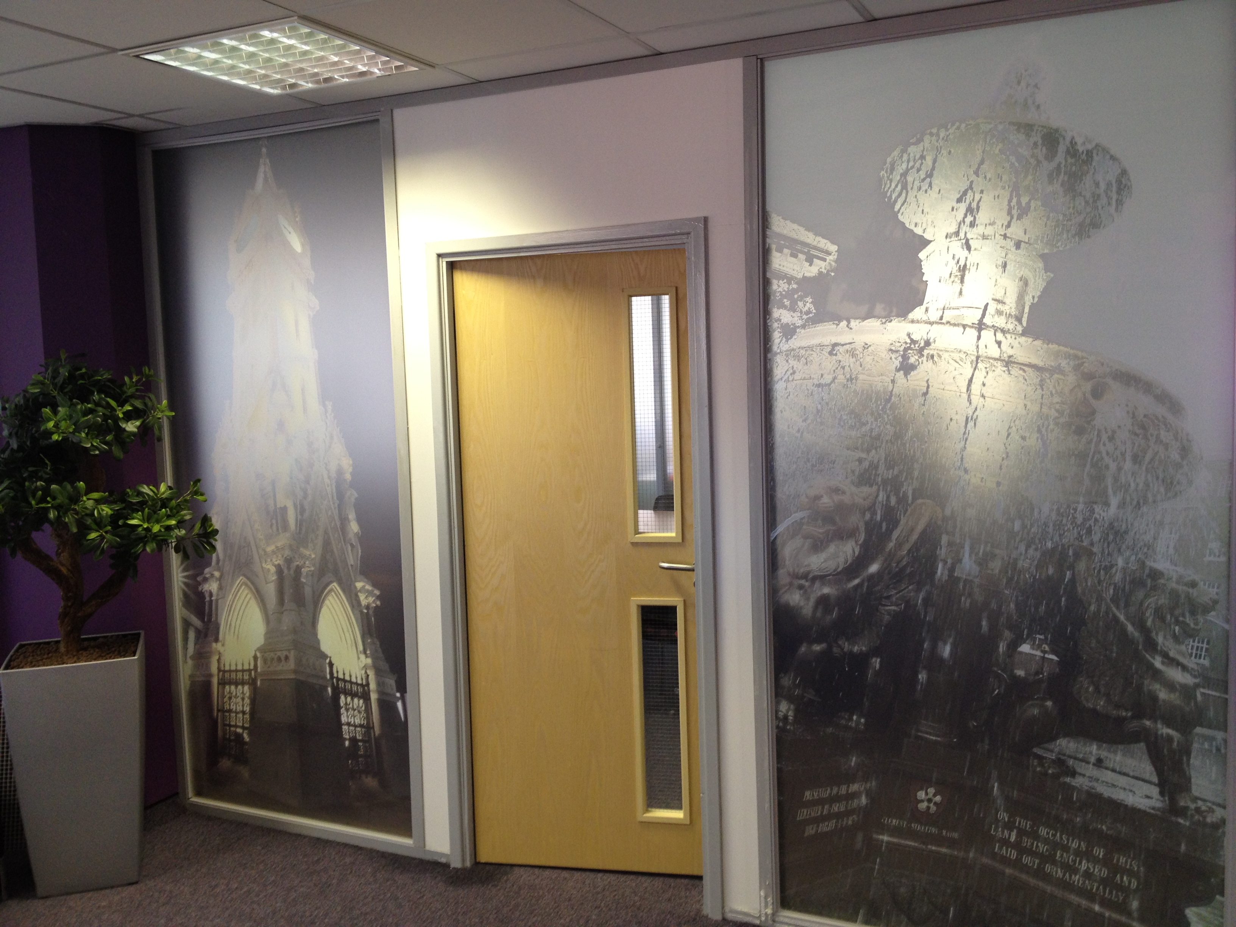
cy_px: 464
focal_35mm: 35
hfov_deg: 52.6
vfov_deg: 40.7
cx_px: 618
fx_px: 1250
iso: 100
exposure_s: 1/20
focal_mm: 4.28
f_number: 2.4
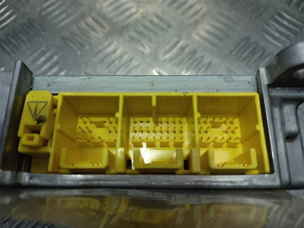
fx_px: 220
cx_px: 152
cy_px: 114
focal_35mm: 25
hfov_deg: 69.4
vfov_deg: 54.9
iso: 25
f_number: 1.8
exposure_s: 1/115
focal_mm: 4.6
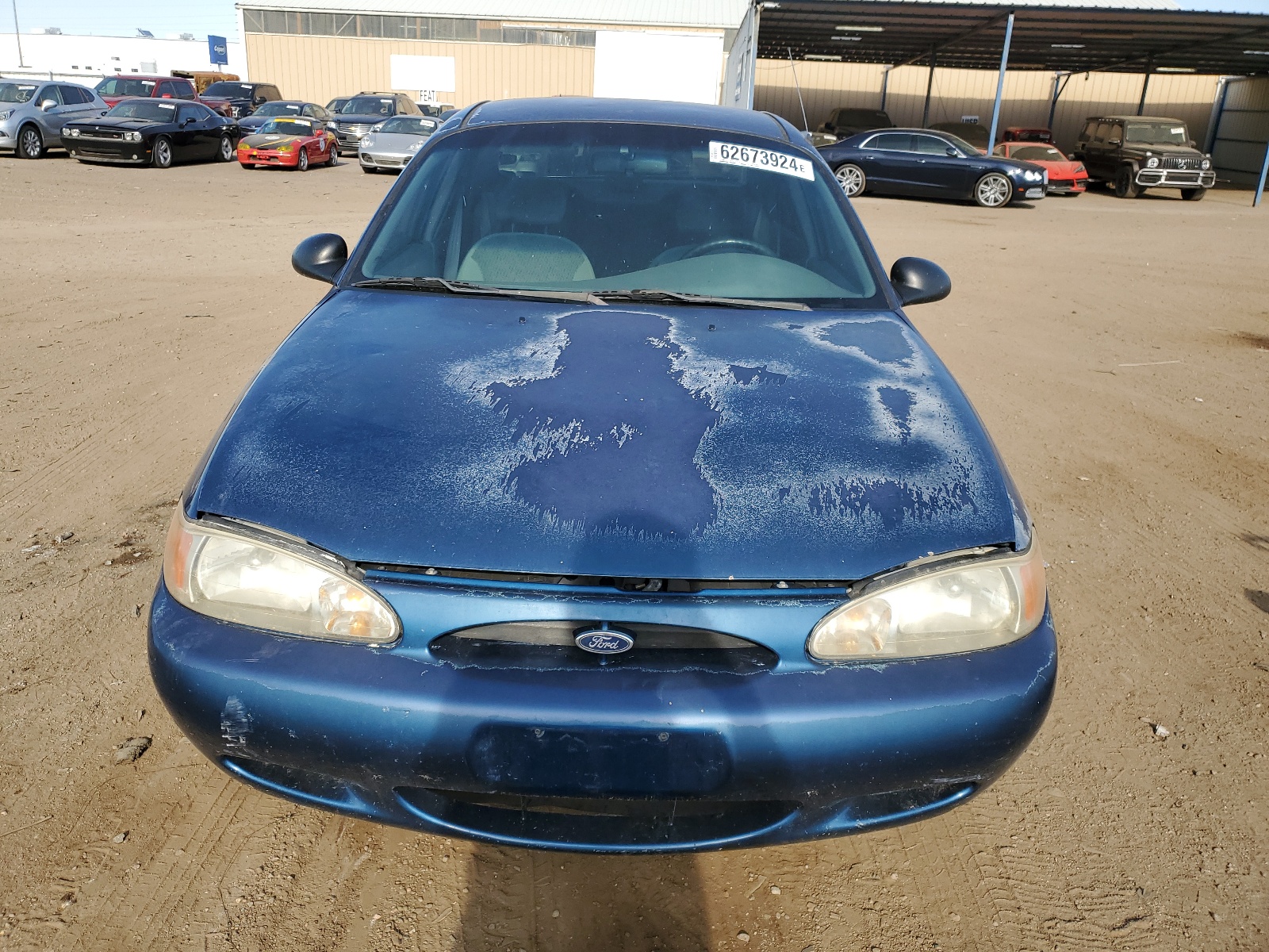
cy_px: 476
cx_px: 634
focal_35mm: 26
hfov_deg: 67.3
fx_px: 953
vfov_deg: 53.1
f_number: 1.5
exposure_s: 1/1429
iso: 50
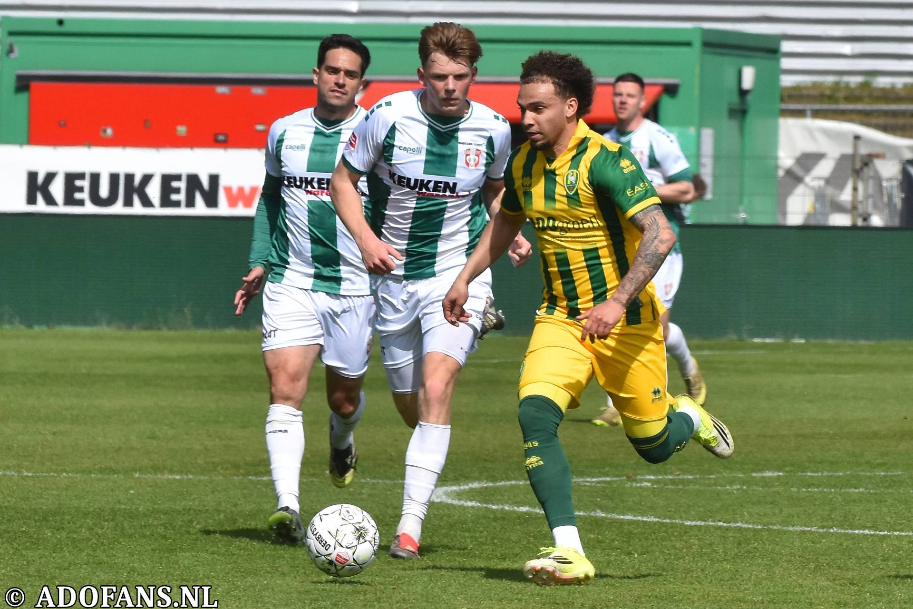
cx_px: 456
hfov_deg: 8.1
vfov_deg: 5.4
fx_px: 6467
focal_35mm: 255
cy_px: 304
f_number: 6.3
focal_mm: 170
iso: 400
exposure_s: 1/1600
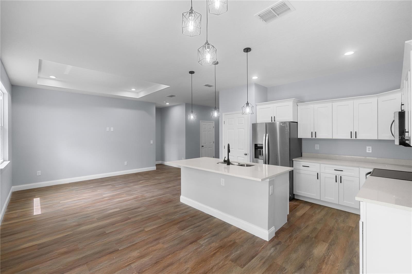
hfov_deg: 100.4
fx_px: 172
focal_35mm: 15
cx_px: 206
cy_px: 137
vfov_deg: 77.3
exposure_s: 1/10
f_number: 8
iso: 400
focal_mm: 10
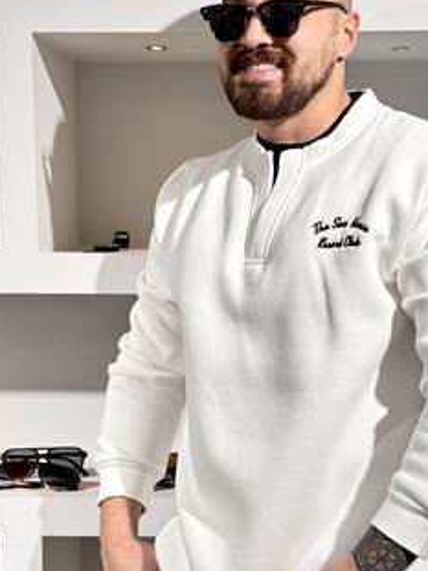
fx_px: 1188
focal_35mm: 72
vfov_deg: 27.0
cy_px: 318
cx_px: 316
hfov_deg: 20.3
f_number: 1.78
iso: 100
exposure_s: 1/242
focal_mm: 6.76
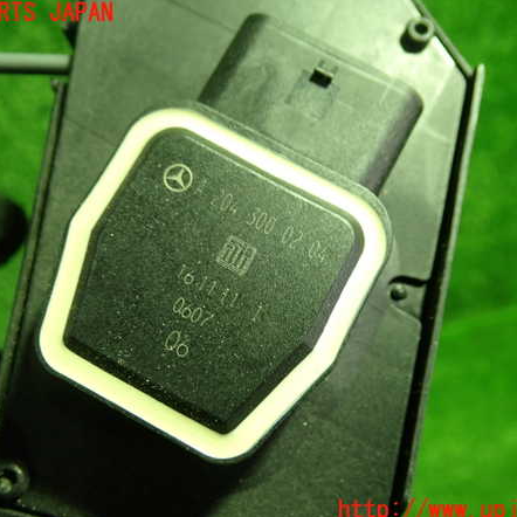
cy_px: 262
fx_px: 608
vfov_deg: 46.0
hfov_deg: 46.0
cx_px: 251
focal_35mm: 36
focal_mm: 5.4
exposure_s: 1/30
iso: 250
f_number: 2.3
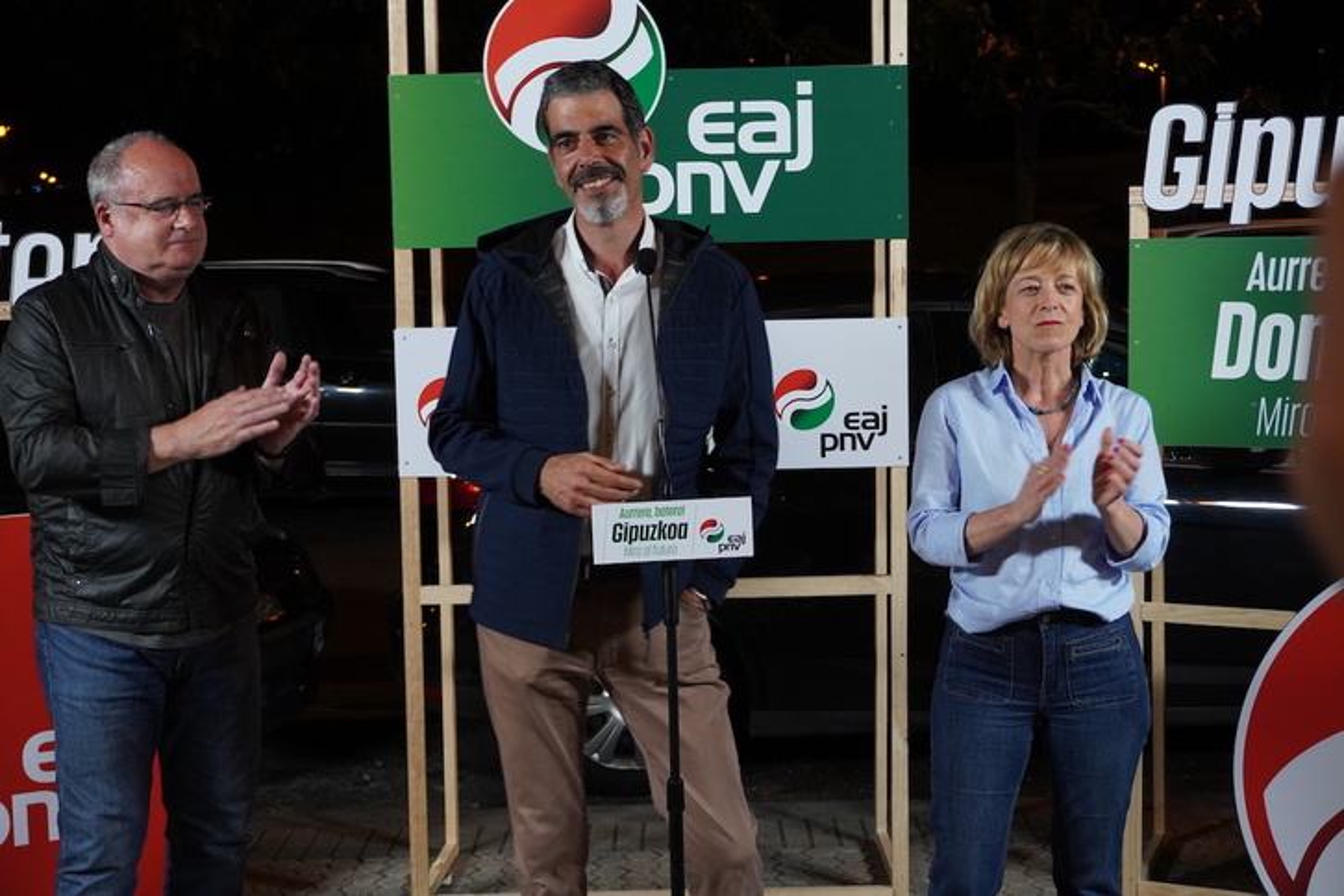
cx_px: 672
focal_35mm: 56
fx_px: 2072
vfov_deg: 24.4
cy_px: 448
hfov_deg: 35.9
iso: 1000
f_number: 5.6
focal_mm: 37
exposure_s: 1/60
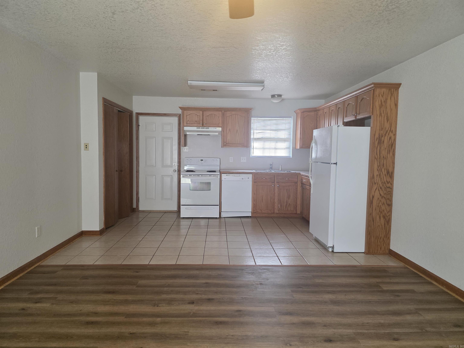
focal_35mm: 23
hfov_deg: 73.9
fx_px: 308
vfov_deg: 58.9
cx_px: 232
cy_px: 174
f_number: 1.7
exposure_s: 1/120
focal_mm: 6.3
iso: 200
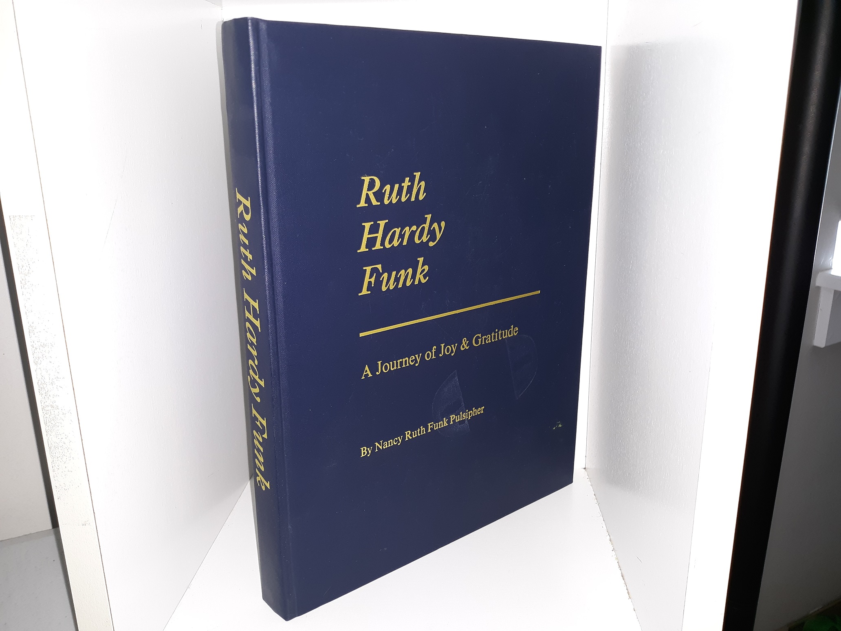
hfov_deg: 63.4
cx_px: 420
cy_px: 316
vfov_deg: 49.7
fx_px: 680
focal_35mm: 28
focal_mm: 3.7
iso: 50
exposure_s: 1/40
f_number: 1.7
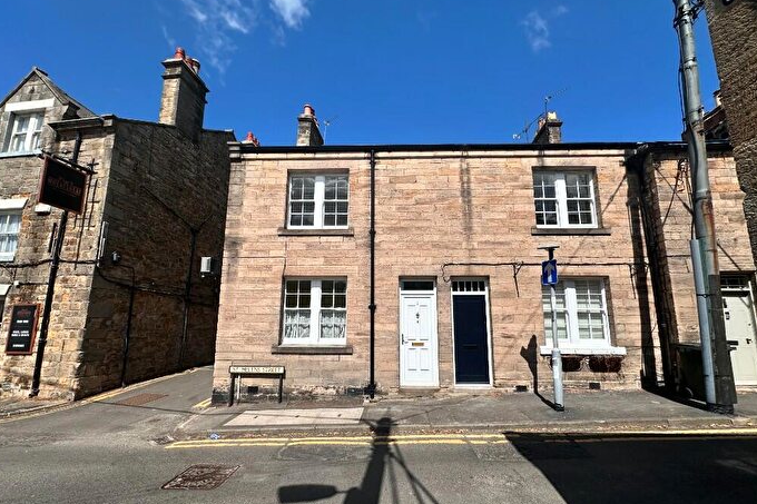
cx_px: 376
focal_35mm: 15
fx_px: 315
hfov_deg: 100.4
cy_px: 275
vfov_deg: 77.1
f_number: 2.2
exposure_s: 1/3861
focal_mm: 2.22
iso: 50
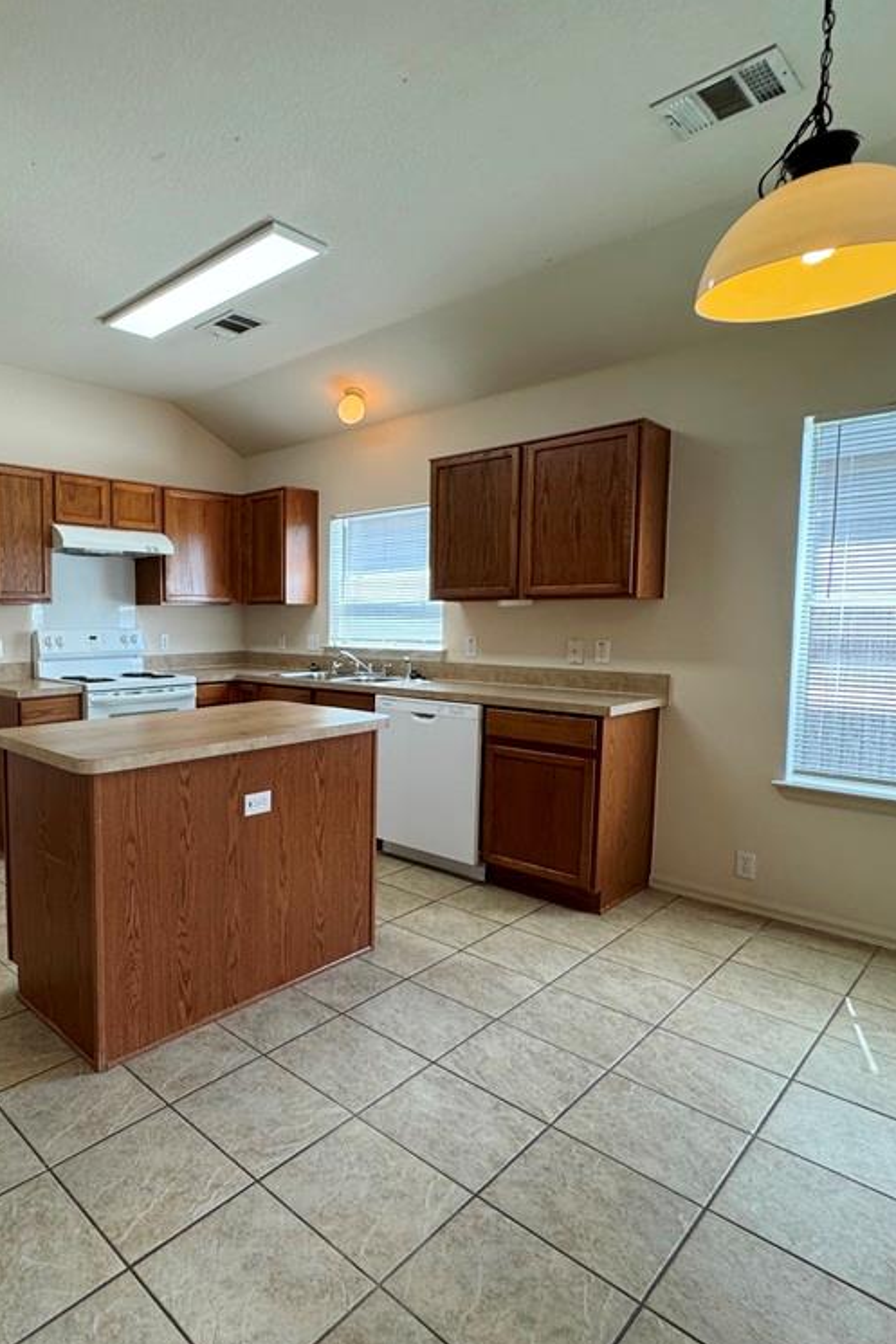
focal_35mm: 20
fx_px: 747
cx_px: 224
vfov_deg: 84.0
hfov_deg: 58.7
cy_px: 677
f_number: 2.2
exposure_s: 1/120
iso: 160
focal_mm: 2.22
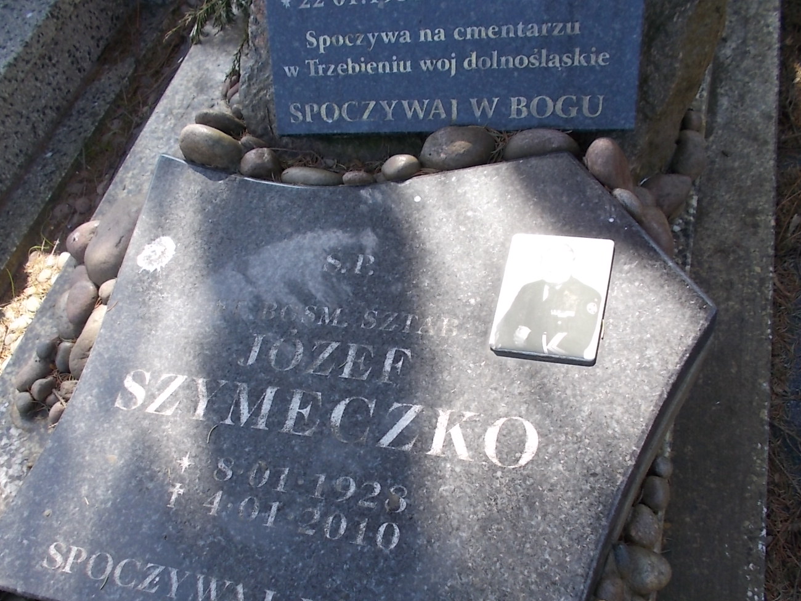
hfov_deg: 56.8
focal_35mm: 32
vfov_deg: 43.9
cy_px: 365
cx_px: 384
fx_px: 740
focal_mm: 4.6
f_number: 3.2
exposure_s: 1/100
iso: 80
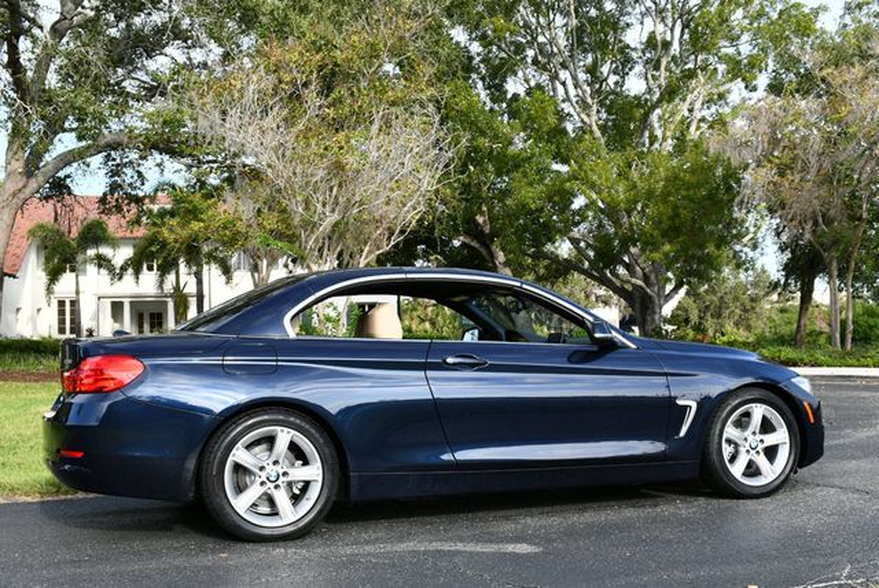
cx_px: 440
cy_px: 294
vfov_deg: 30.6
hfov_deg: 44.5
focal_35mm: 44
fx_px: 1075
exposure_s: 1/250
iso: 200
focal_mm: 22
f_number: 8
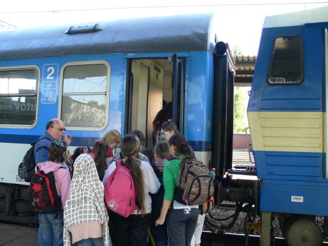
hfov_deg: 52.6
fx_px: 332
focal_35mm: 35
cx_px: 164
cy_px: 123
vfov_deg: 40.7
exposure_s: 1/60
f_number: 3.2
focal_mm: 7.4
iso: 100
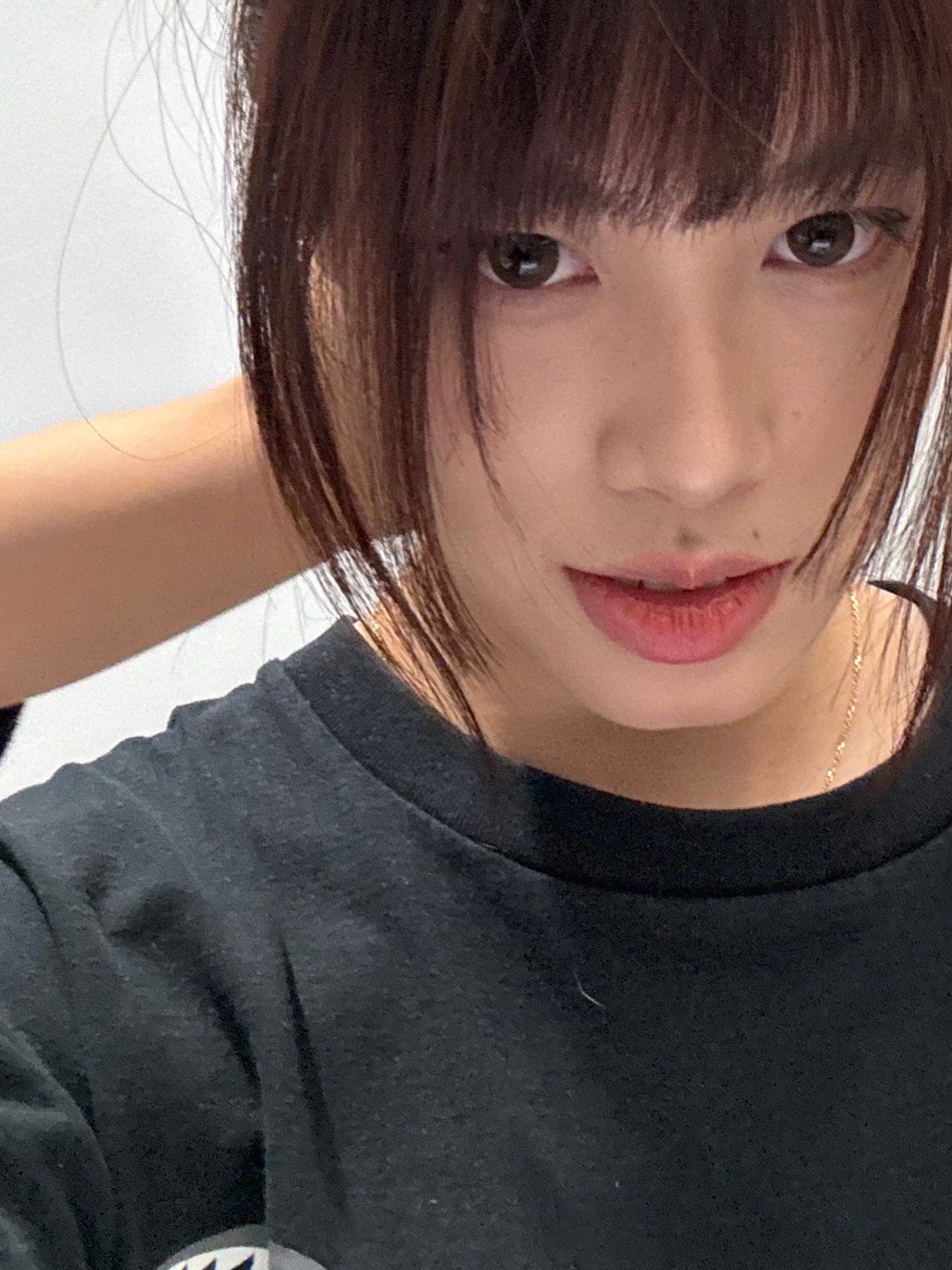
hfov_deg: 25.7
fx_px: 2054
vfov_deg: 33.0
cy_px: 182
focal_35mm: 56
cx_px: 755
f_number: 1.9
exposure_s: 1/50
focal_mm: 2.69
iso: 250
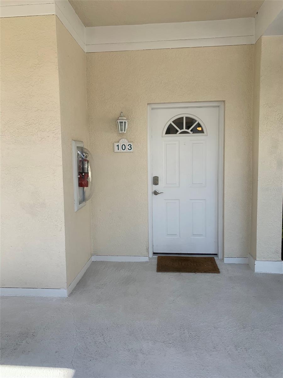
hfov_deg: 53.1
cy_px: 189
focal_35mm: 26
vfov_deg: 67.3
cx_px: 142
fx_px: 283
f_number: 1.8
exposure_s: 1/552
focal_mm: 4.25
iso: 25
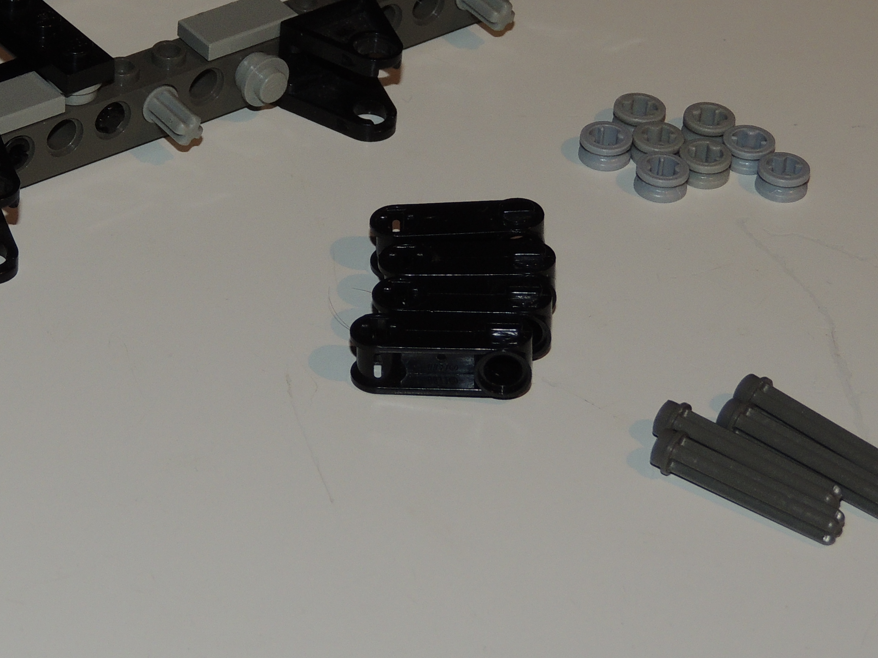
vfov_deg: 10.2
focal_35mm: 145
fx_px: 3677
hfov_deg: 13.5
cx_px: 165
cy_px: 138
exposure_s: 1/50
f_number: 3.9
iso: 140
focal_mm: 12.4
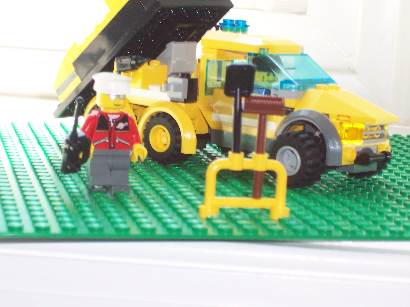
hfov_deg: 17.7
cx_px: 205
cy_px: 154
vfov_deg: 13.3
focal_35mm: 111
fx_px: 1315
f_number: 4.8
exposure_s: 1/90
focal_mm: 16.8
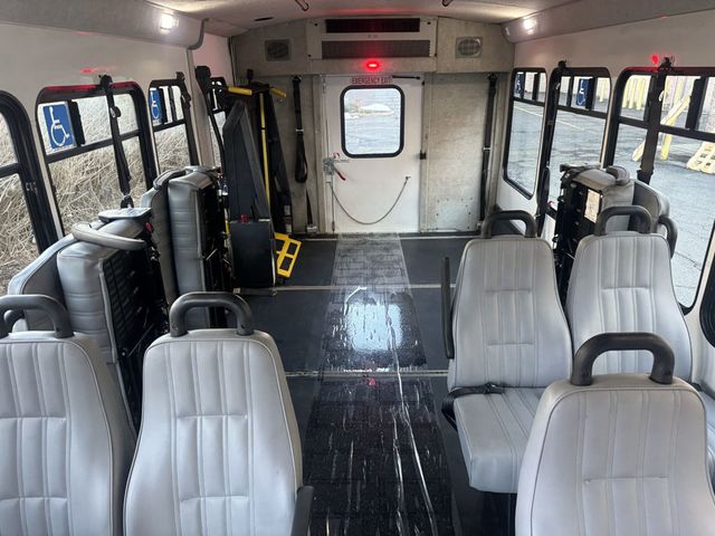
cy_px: 268
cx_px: 358
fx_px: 496
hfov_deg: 71.6
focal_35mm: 24
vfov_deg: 56.8
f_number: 1.78
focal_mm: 6.76
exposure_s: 1/60
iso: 320
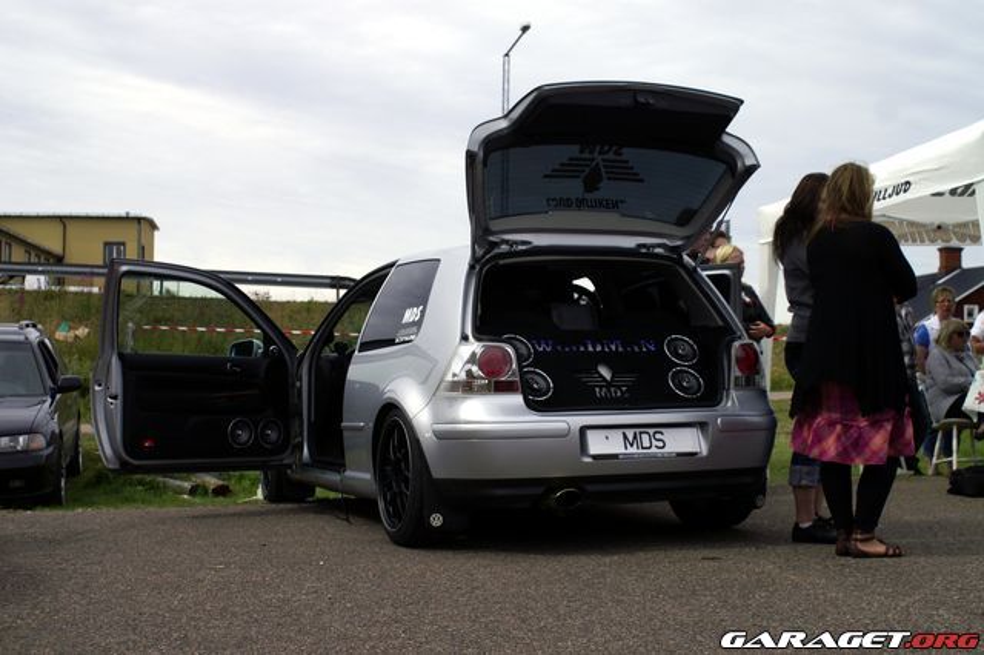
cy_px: 328
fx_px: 1229
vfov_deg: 29.8
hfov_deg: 43.6
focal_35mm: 45
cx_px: 492
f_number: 5.6
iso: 200
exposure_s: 1/1600
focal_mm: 30
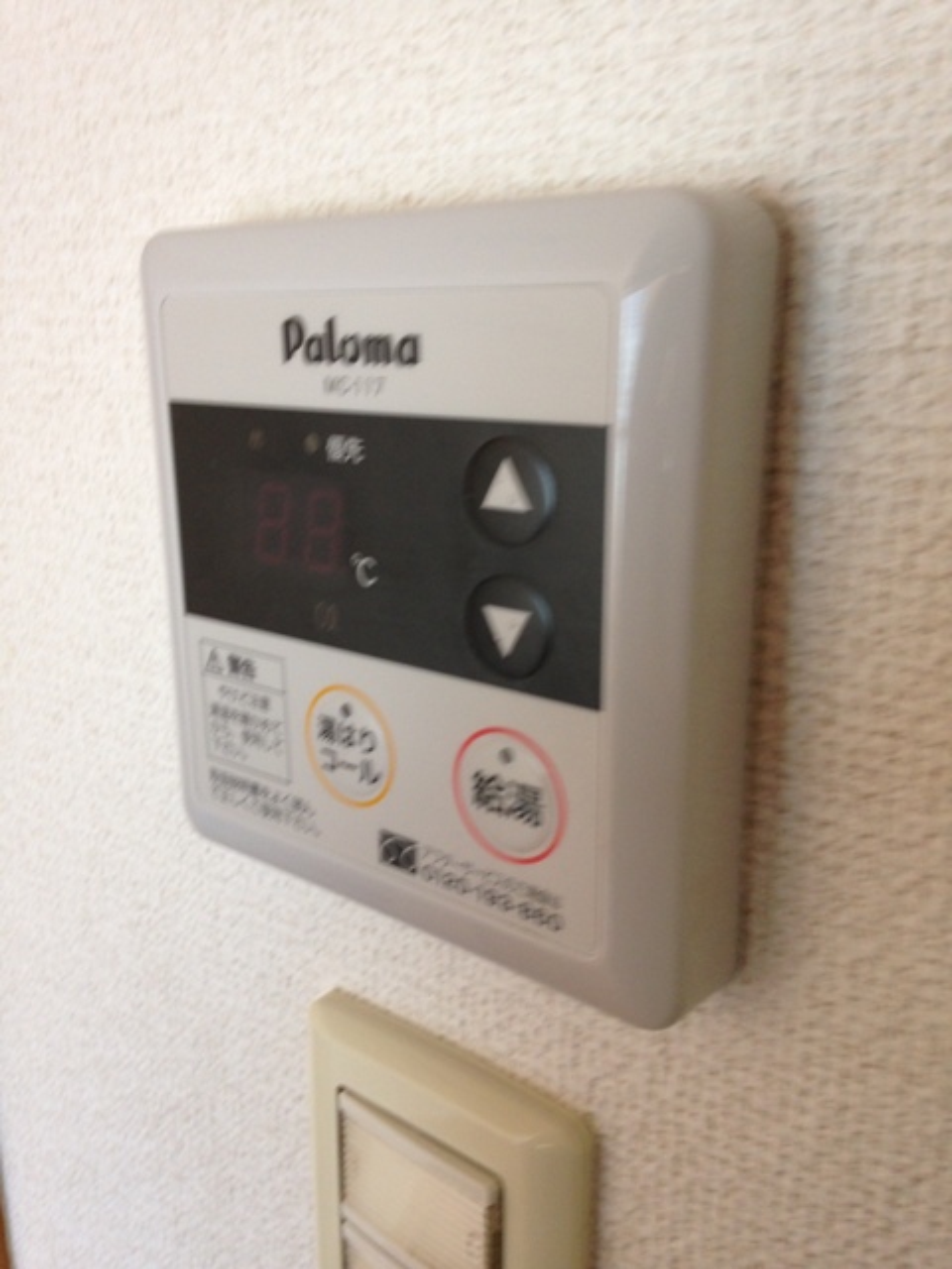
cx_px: 476
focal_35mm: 33
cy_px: 634
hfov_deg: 42.9
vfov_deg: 55.4
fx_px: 1210
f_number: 2.4
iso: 80
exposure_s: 1/20
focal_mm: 4.12
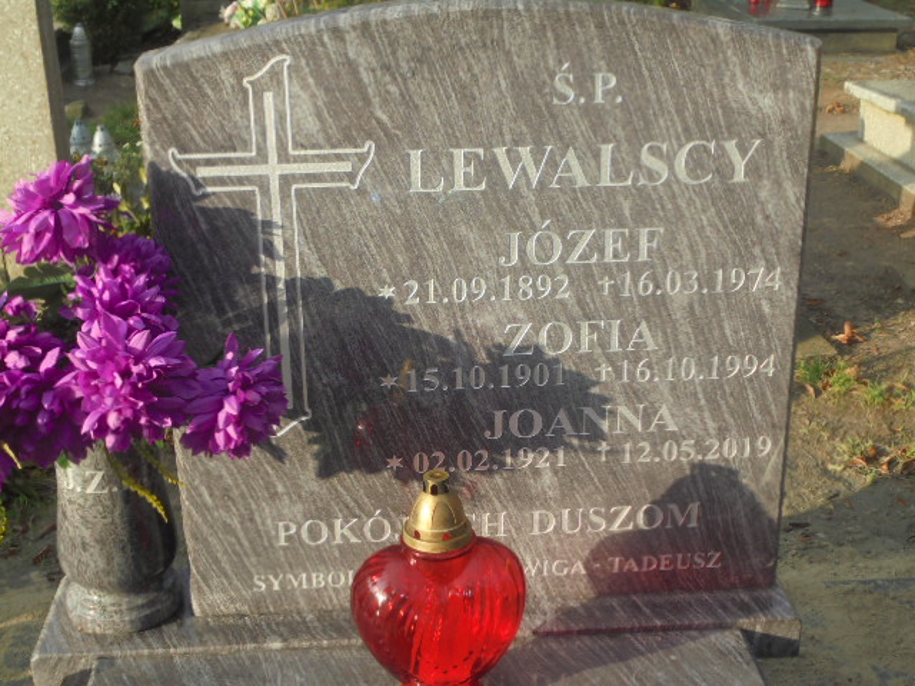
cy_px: 343
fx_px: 1295
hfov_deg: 38.9
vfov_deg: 29.7
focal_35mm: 49
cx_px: 458
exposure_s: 1/250
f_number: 4.8
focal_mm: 8.9
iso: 100
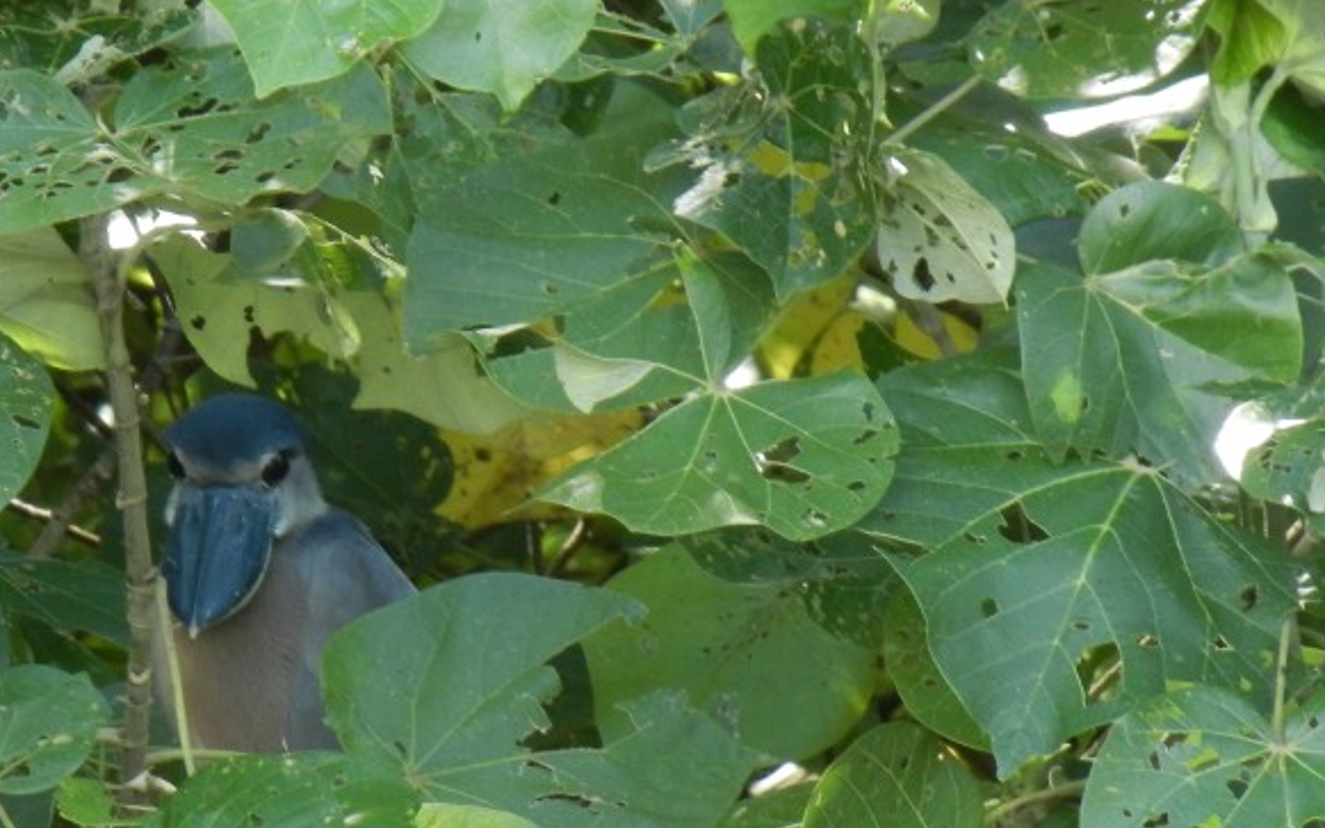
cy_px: 598
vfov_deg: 2.3
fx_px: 20220
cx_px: 515
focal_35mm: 560
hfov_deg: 3.8
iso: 400
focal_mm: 54
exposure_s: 1/54.5
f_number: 5.6
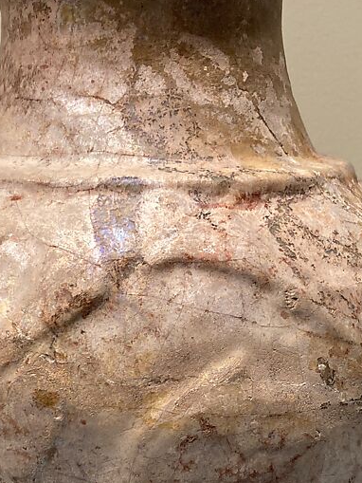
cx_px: 160
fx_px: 920
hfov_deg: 22.3
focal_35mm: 66
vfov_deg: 28.9
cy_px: 366
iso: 80
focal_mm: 3.99
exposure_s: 1/60
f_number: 1.8
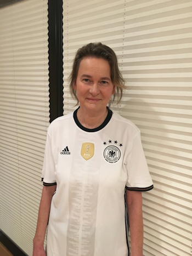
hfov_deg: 48.2
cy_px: 128
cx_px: 96
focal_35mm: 29
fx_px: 215
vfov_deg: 61.7
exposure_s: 1/33
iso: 200
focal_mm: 4.15
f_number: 2.2
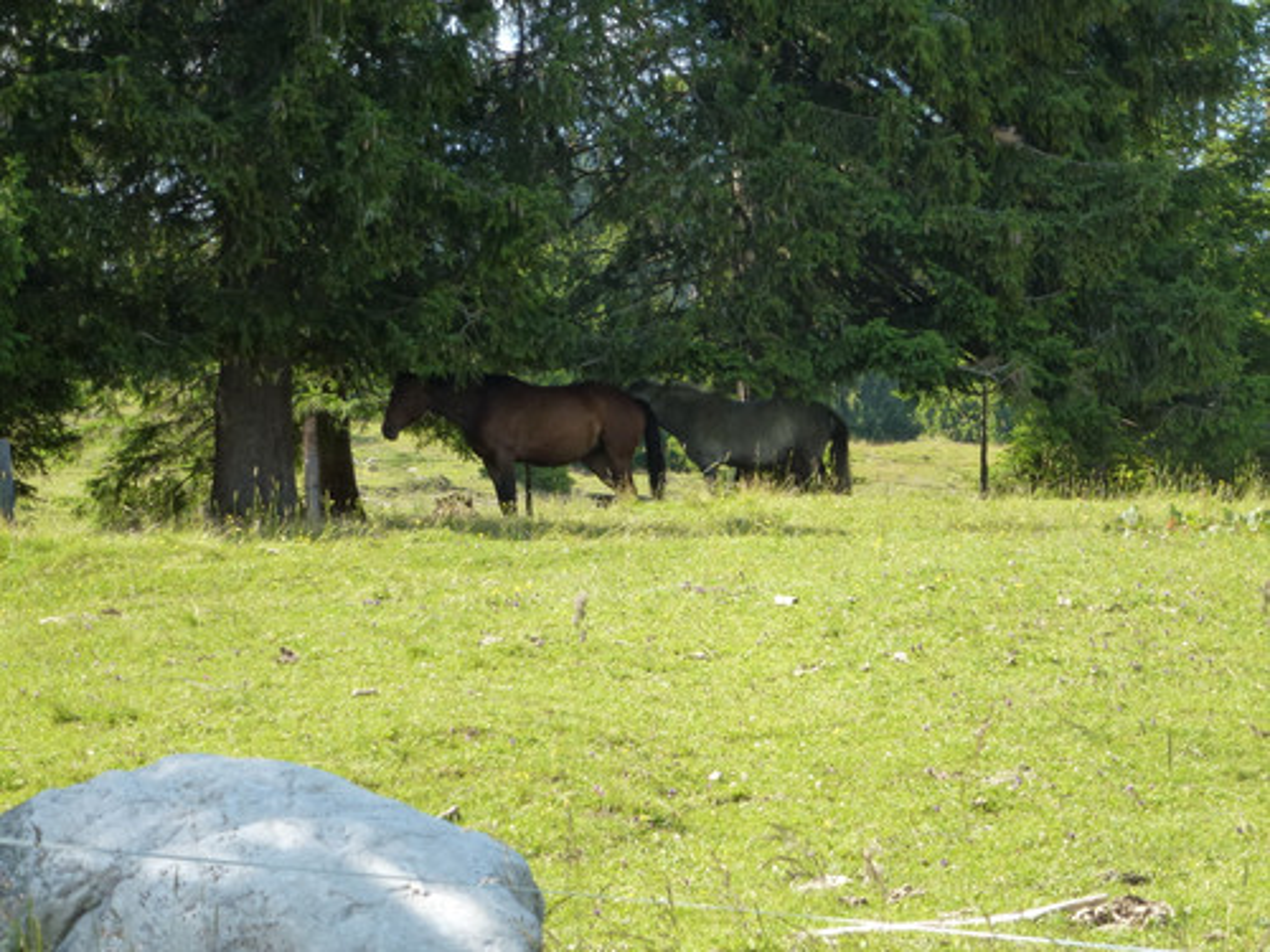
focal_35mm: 113
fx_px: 4146
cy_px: 476
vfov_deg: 13.1
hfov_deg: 17.4
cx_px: 635
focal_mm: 18.7
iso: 160
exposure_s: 1/200
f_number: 5
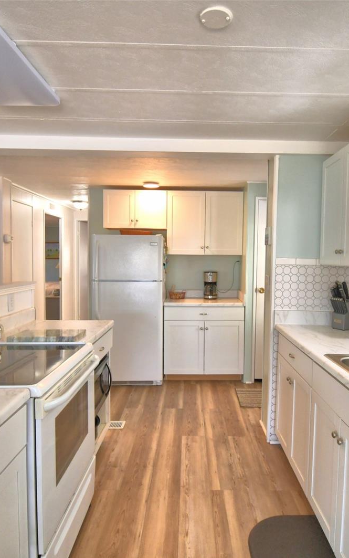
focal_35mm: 23
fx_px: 350
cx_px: 203
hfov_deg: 52.8
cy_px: 279
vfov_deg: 77.1
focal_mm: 10
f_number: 4.5
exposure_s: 1/80
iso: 400
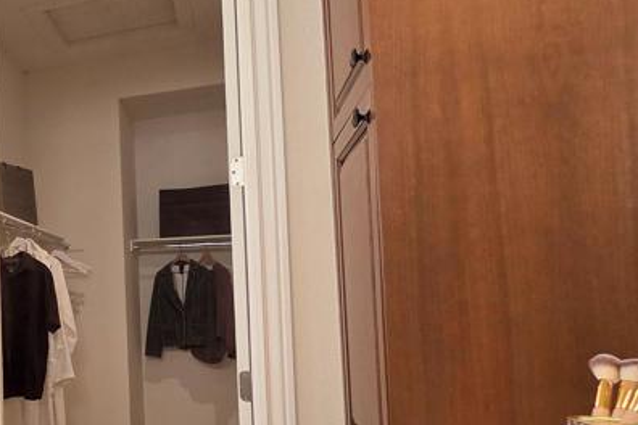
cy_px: 272
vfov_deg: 37.6
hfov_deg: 40.3
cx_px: -110
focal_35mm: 35
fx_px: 620
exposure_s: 1/120
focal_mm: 2.2
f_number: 2.2
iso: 160
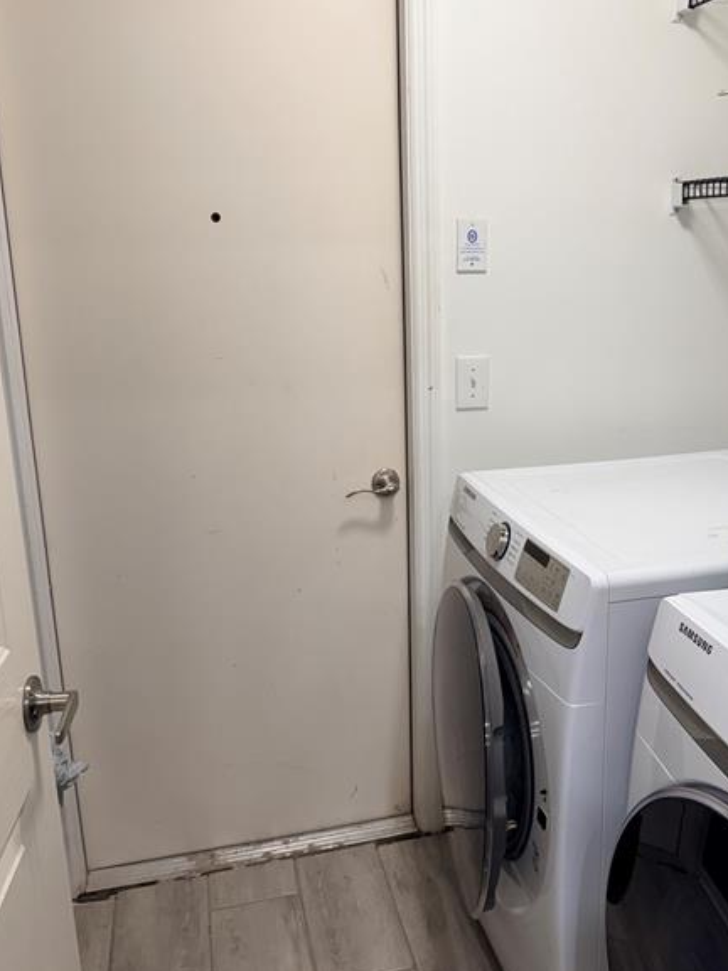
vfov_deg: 56.8
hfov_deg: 43.8
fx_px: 897
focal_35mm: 32
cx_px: 452
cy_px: 480
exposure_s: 1/120
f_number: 1.78
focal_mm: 6.76
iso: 160
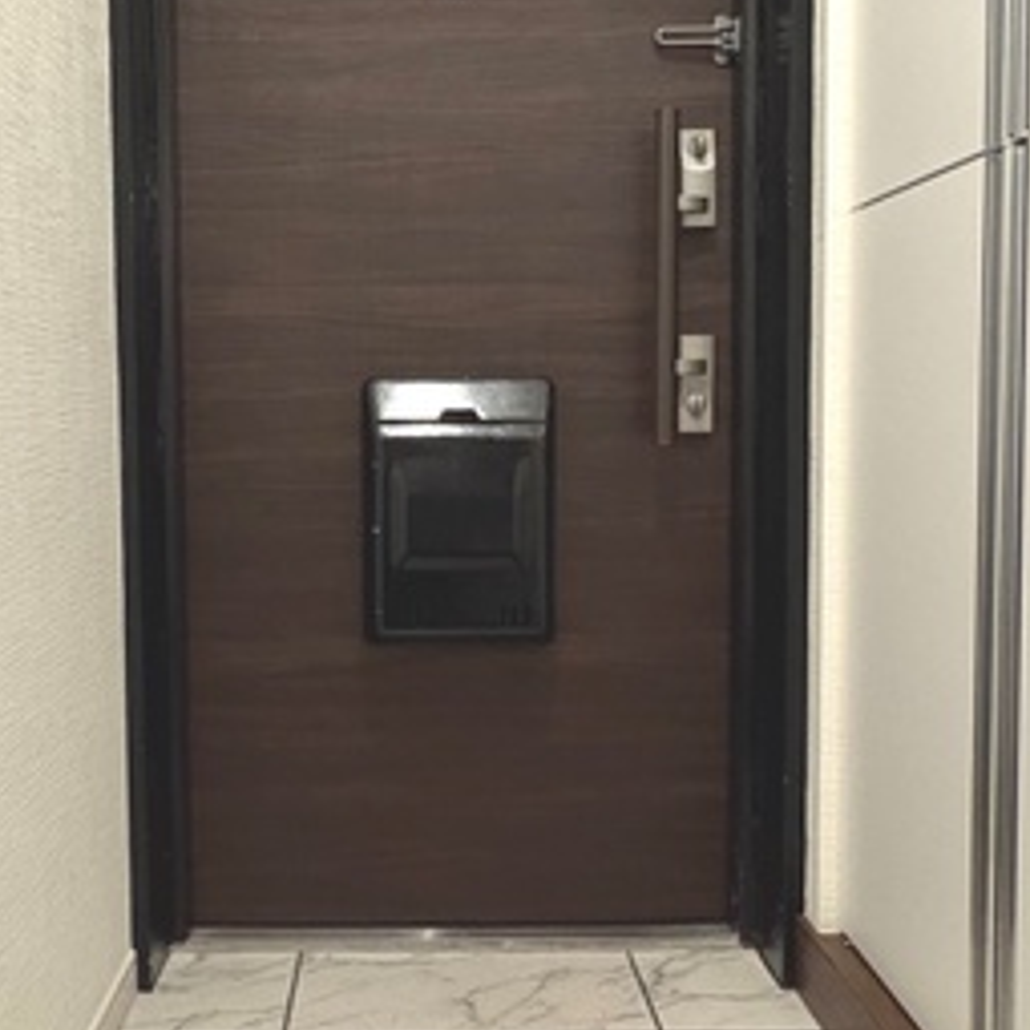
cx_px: 408
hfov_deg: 48.1
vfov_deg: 48.4
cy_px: 458
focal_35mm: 34
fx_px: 1145
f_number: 2.2
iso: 800
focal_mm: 2.22
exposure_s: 1/50
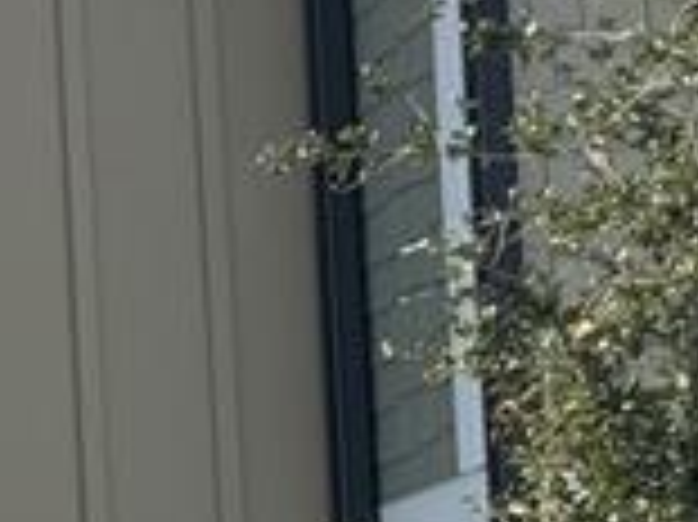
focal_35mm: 159
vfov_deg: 9.0
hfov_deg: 9.3
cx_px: -1522
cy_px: 837
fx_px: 3204
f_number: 1.78
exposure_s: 1/4950
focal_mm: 6.86
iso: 80
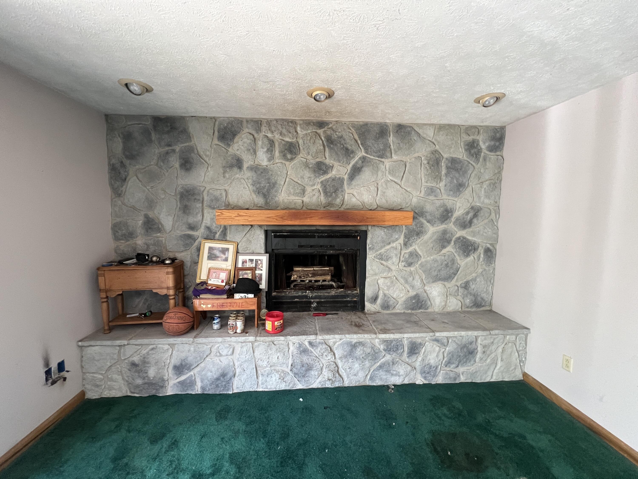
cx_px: 319
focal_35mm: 13
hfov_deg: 106.2
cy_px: 240
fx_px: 240
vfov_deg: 89.9
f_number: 1.8
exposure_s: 1/60
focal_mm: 1.57
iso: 320
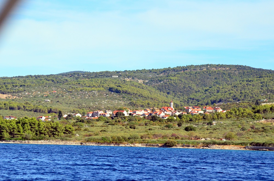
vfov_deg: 8.9
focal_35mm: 153
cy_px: 90
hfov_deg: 13.4
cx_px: 137
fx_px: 1162
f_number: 5.6
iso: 2000
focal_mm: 102
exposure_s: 1/8000
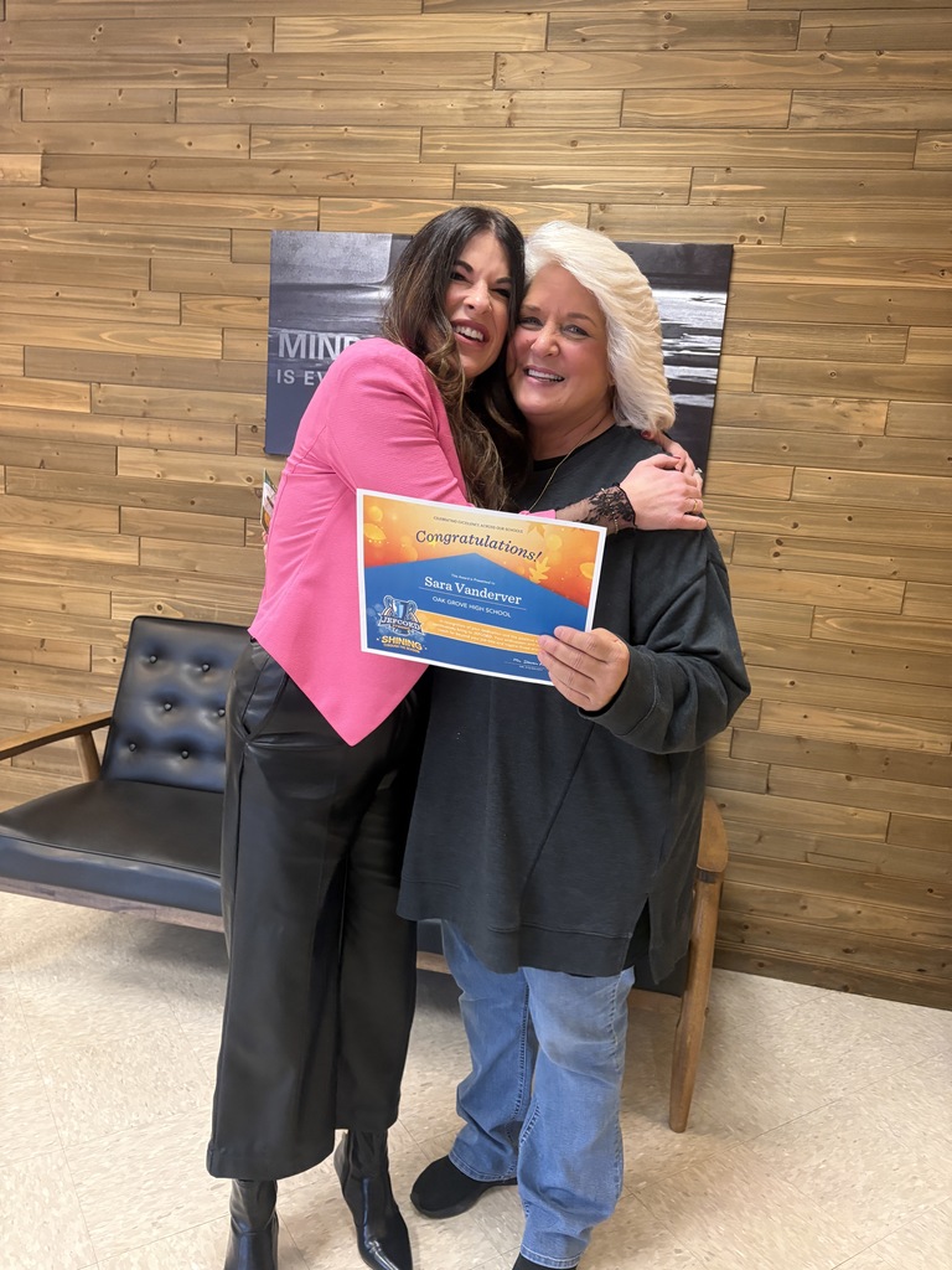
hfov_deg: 53.1
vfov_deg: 67.3
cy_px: 635
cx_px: 476
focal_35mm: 26
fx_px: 953
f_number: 1.6
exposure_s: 1/60
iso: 400
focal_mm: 5.96
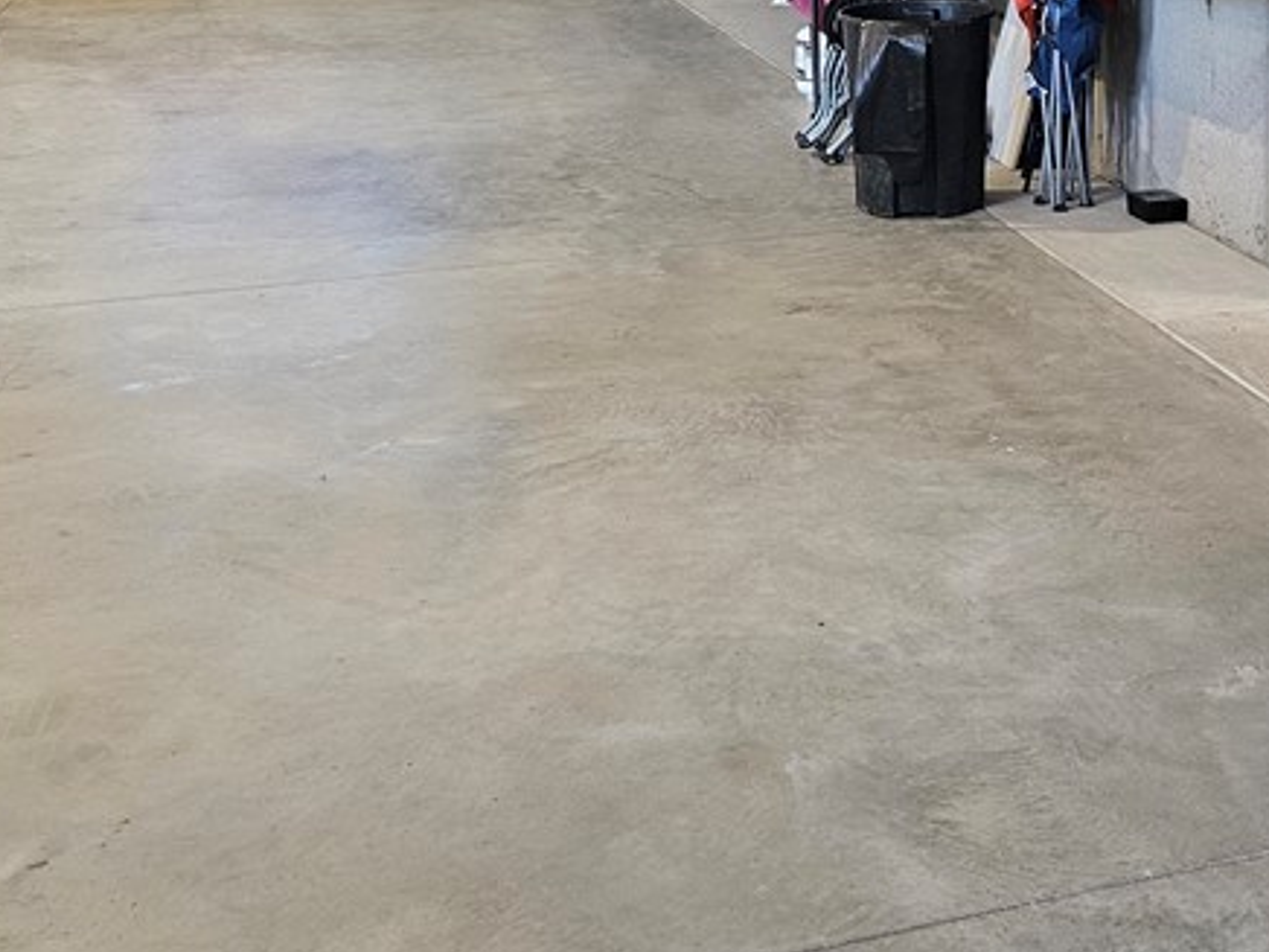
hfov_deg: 34.4
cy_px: 41
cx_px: 1033
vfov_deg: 25.9
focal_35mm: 54
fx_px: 1980
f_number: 1.8
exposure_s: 1/120
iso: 125
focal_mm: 5.4
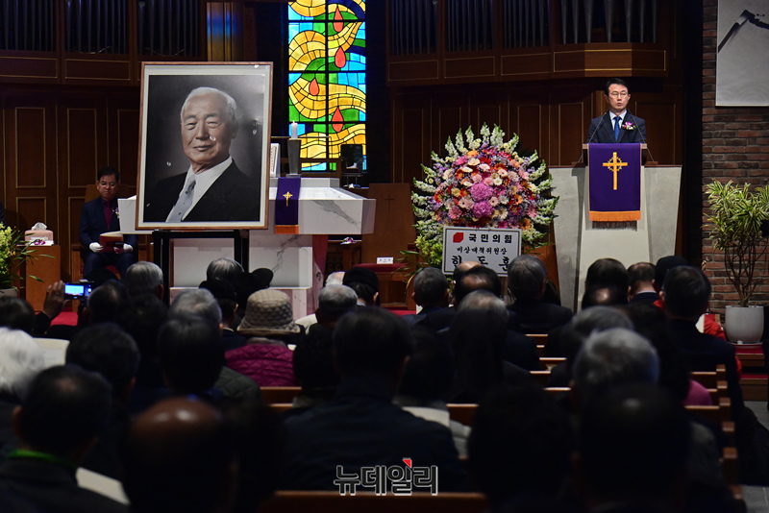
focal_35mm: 125
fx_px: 2671
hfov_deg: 16.4
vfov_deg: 11.0
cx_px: 384
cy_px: 256
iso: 6400
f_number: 6.3
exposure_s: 1/320
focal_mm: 125
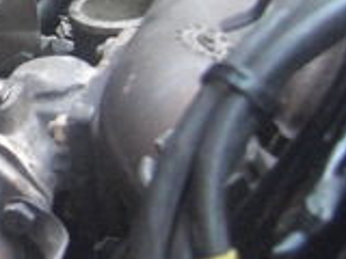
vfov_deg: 11.2
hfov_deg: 13.3
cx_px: -292
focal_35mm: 132
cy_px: 35
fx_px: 1319
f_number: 2.7
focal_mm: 5.8
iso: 400
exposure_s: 1/125
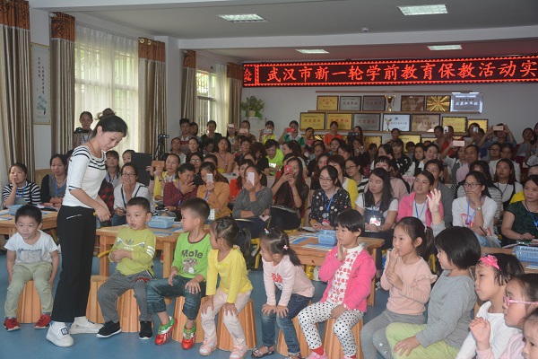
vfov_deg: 31.9
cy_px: 180
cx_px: 269
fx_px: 628
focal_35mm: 42
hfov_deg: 46.4
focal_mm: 28
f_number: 4
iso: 450
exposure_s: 1/60
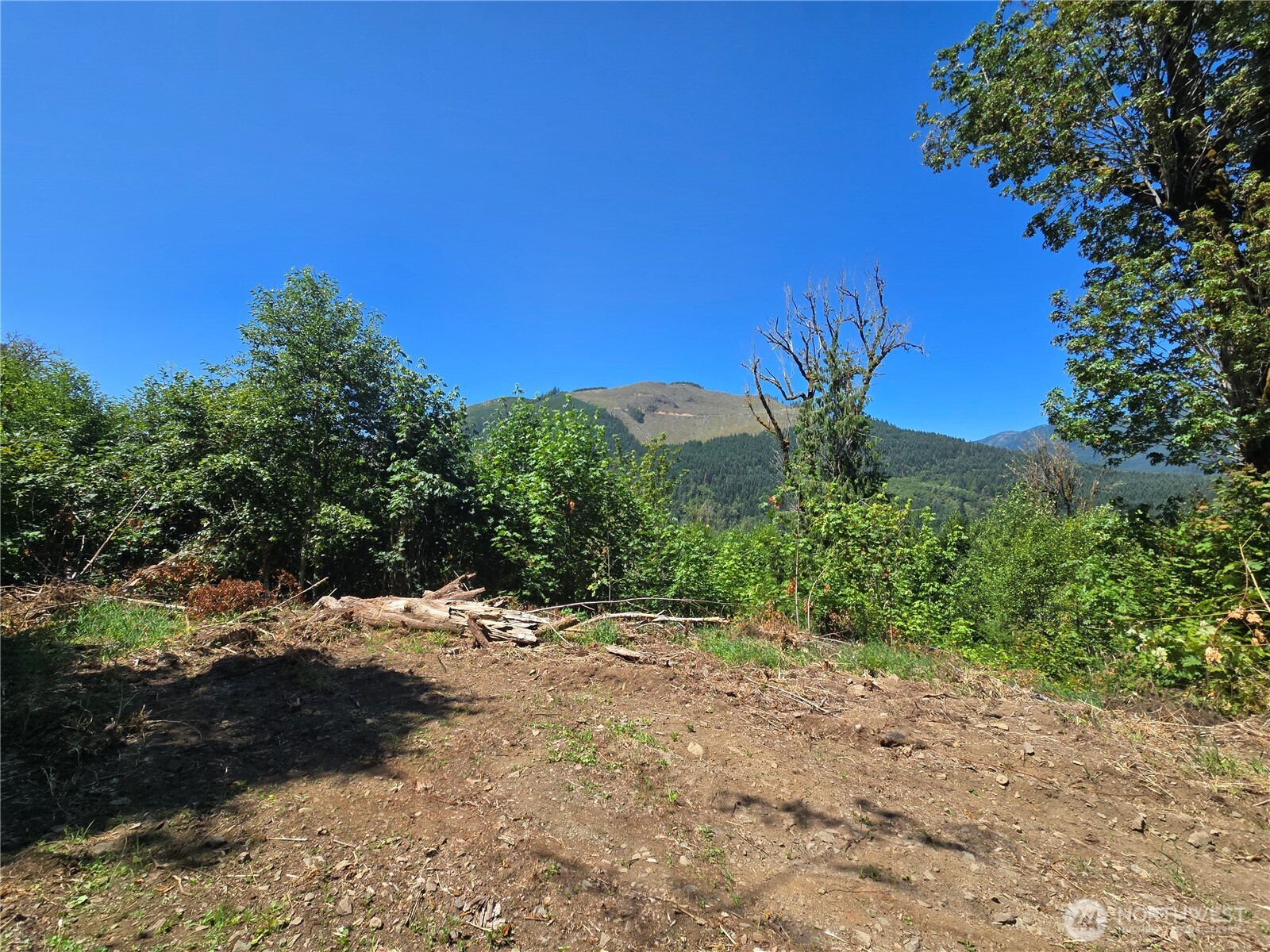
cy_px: 476
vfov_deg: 89.9
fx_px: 477
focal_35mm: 13
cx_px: 635
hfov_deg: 106.2
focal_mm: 2.2
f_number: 2.2
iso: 50
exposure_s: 1/1425
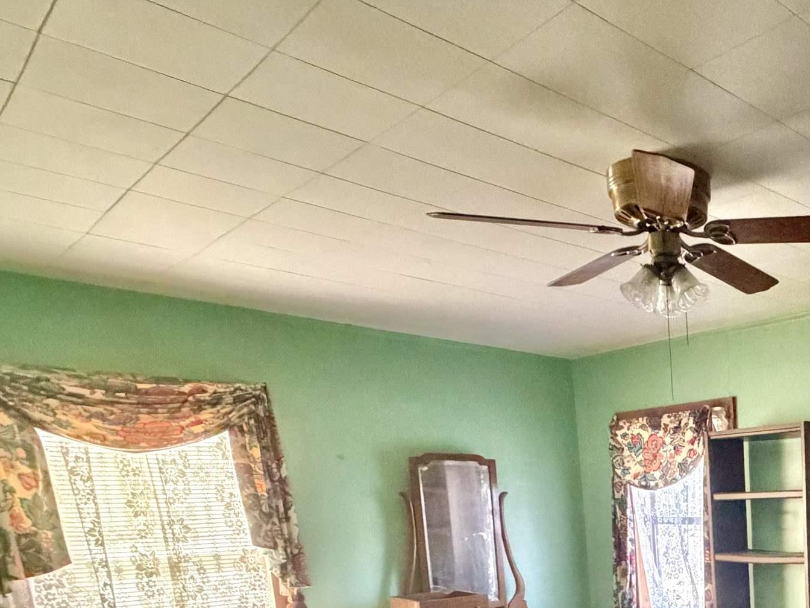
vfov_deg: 37.8
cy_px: 649
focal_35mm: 32
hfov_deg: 46.5
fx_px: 749
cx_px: 828
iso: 1250
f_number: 2.2
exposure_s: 1/60
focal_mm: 2.22
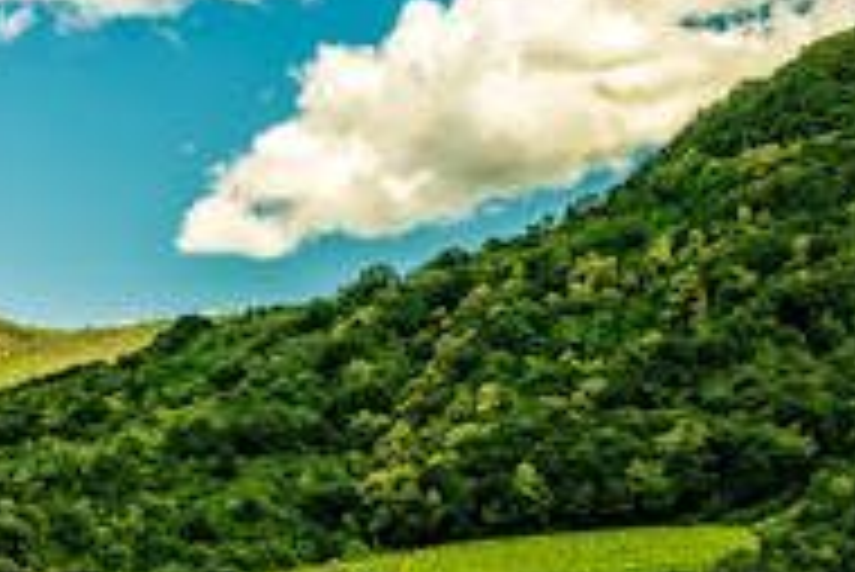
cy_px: 739
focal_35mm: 143
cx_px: -814
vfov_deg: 9.4
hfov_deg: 12.7
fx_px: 3399
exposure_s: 1/60
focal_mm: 34
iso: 100
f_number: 6.3
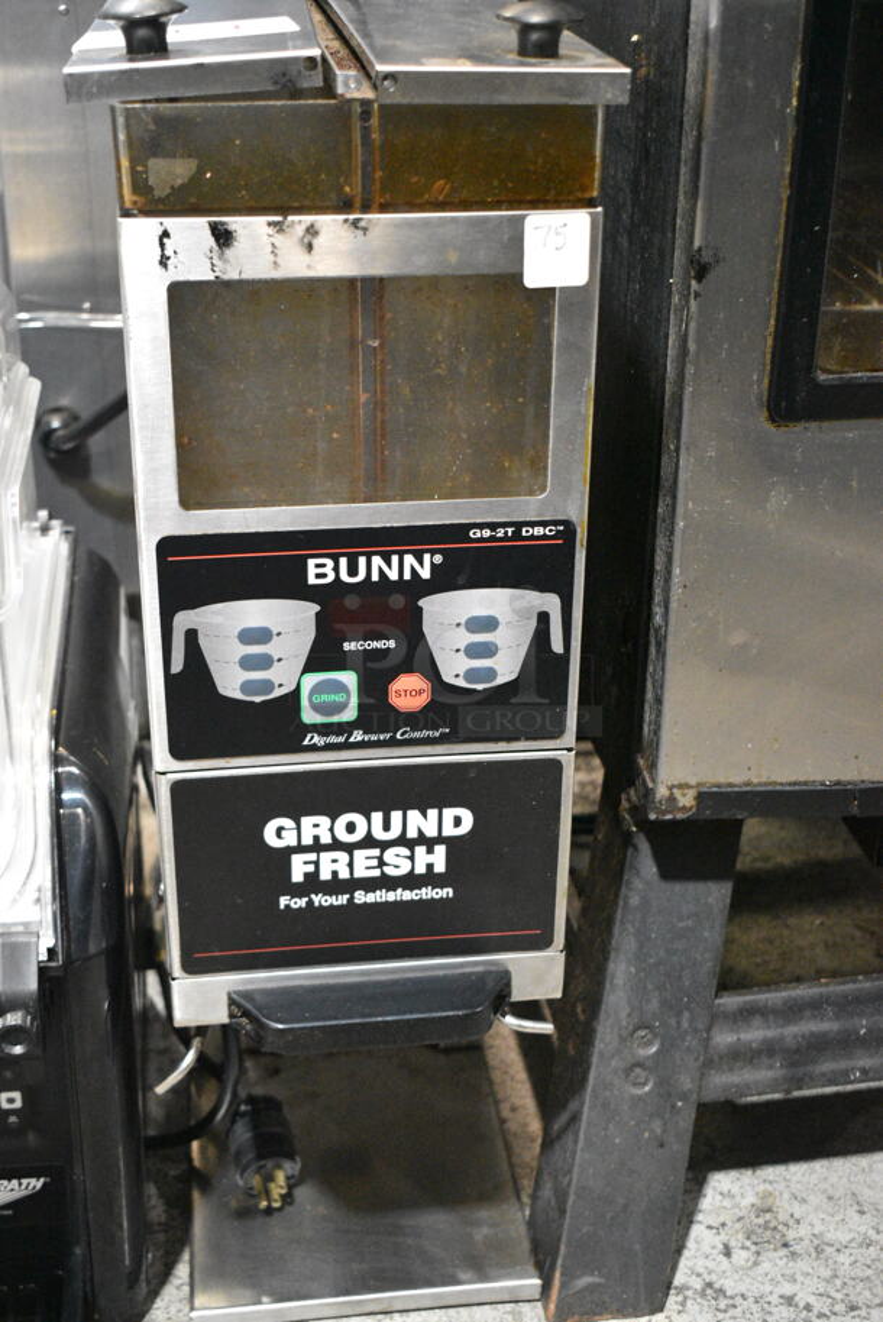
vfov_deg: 42.3
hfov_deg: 29.0
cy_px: 661
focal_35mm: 46
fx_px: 1708
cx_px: 442
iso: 6400
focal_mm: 31
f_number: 4.2
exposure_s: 1/200
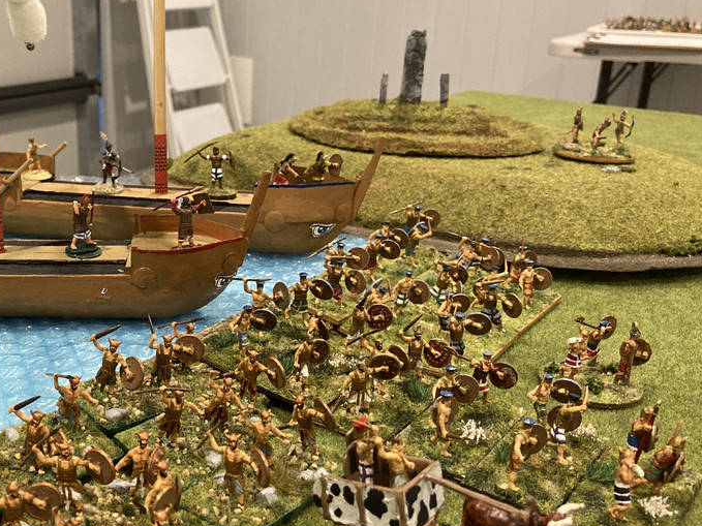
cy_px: 288
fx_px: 892
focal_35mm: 44
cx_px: 212
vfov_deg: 32.8
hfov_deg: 42.1
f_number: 1.8
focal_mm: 3.99
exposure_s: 1/33
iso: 320
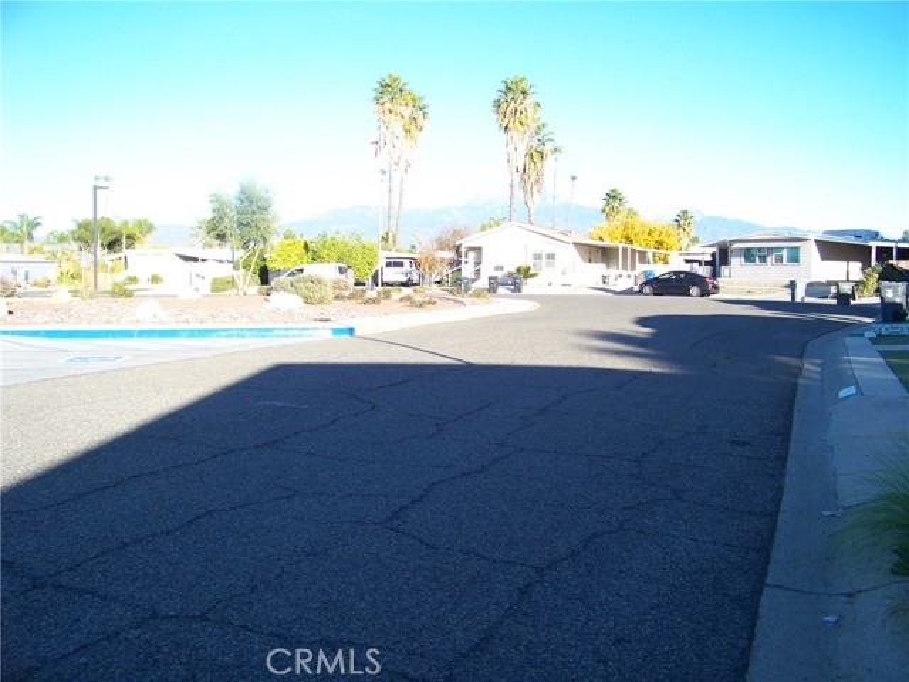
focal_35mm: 33
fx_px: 867
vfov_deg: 42.9
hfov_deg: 55.4
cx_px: 454
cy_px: 341
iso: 64
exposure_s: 1/250
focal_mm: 5.85
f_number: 2.8
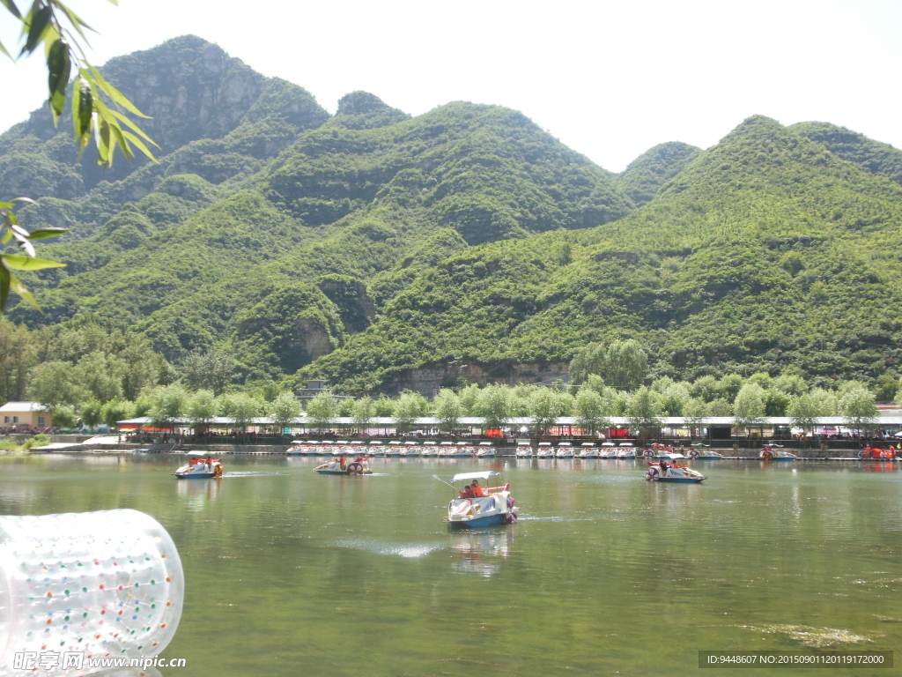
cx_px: 451
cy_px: 338
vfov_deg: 37.7
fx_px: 990
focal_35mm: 38
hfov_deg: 49.0
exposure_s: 1/400
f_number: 3.6
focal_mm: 6.8
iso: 125
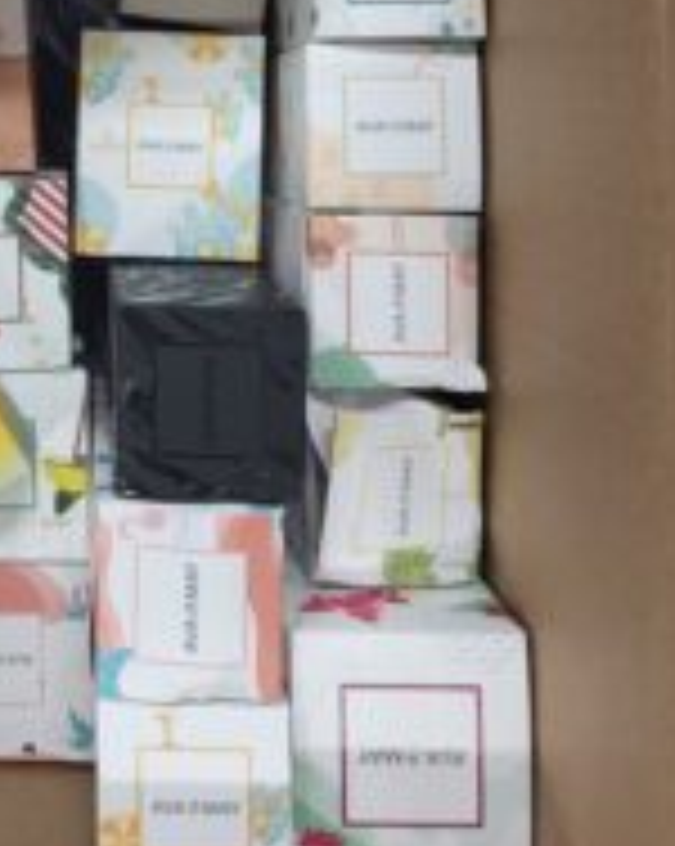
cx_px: 9
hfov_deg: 26.6
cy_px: 36
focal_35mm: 54
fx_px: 1351
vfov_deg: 32.5
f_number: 1.8
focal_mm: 5.4
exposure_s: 1/50
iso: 200
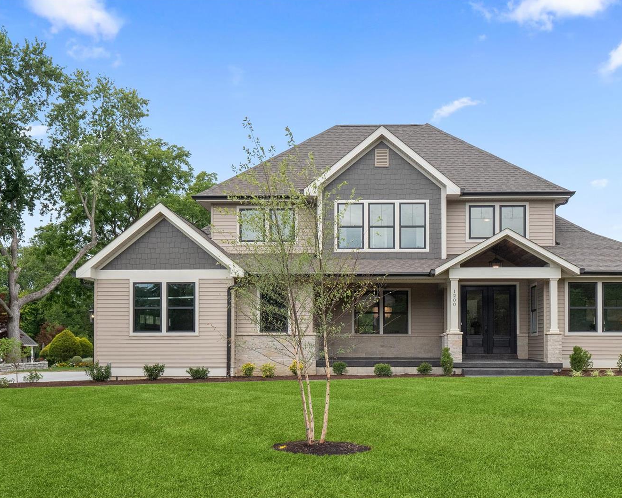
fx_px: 755
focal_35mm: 41
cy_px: 249
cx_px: 371
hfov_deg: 44.6
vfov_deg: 36.5
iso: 400
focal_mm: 18
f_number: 8
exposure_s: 1/400
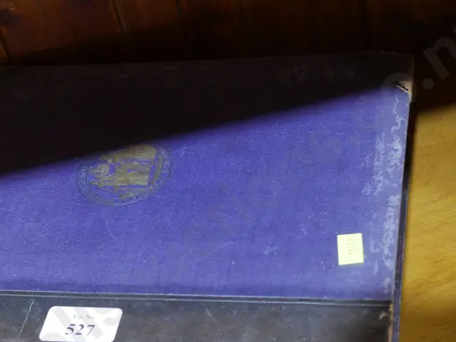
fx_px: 988
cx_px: 174
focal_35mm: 75
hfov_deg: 25.9
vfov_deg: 19.5
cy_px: 259
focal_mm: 22
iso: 1600
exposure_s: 1/60
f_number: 4.7
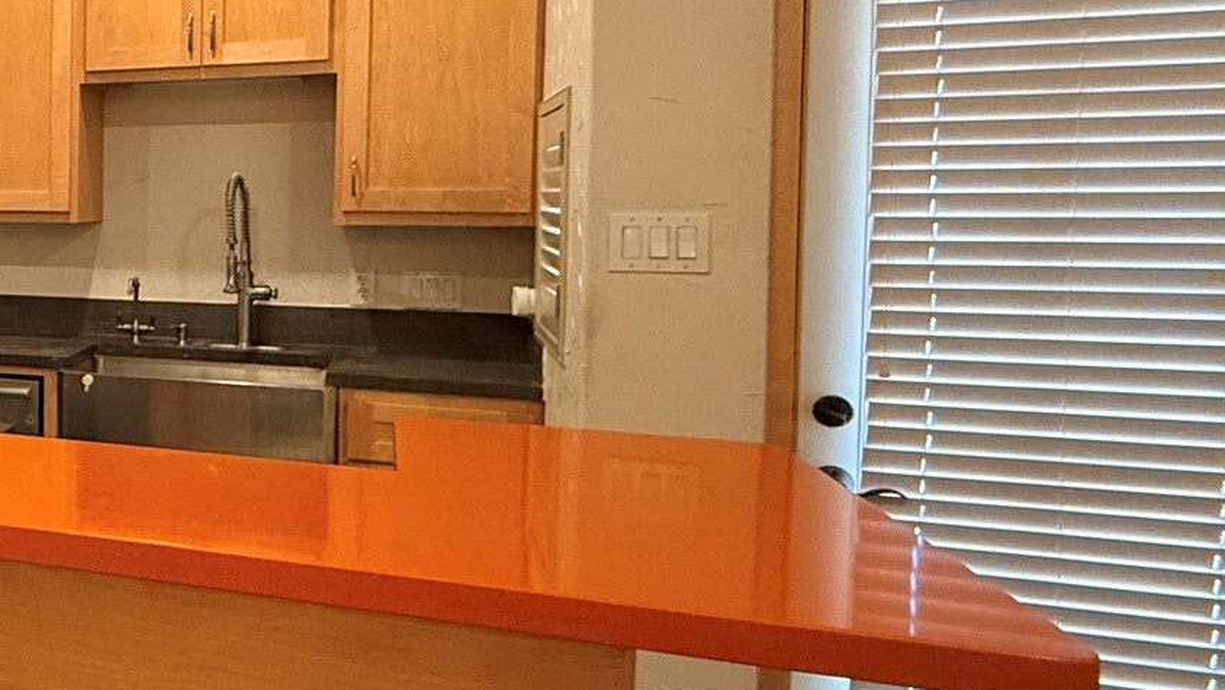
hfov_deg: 40.7
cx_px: -189
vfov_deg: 31.8
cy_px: 245
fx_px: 1202
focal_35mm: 37
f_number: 2.2
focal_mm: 2.22
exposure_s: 1/60
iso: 400
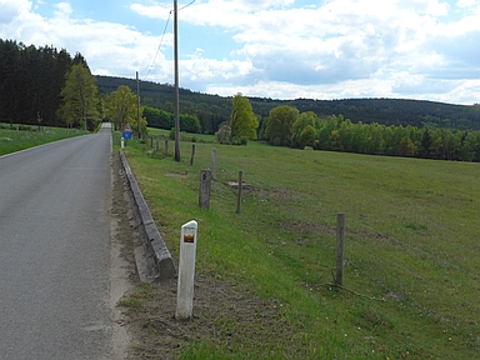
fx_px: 610
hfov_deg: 42.9
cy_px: 180
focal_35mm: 44
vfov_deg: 32.9
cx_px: 240
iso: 400
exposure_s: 1/1600
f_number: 5.6
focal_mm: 9.5
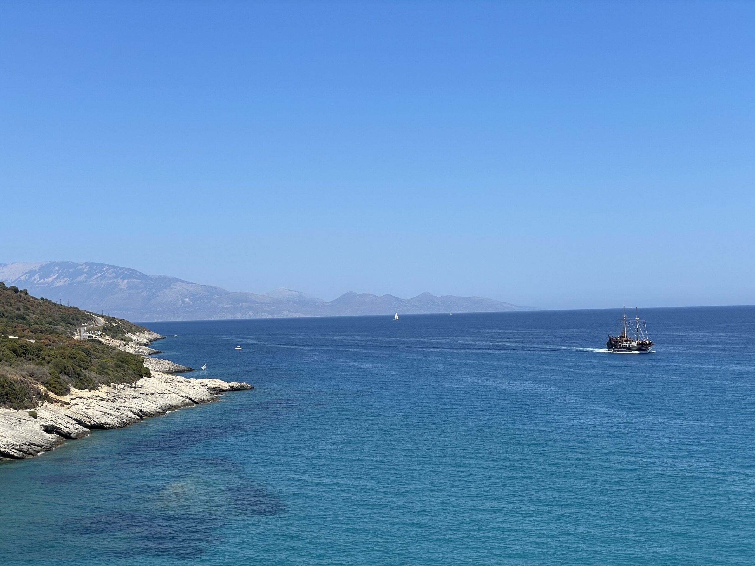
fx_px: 1134
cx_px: 378
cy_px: 283
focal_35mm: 52
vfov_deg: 28.0
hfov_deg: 36.8
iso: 25
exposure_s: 1/2283
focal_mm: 6
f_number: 2
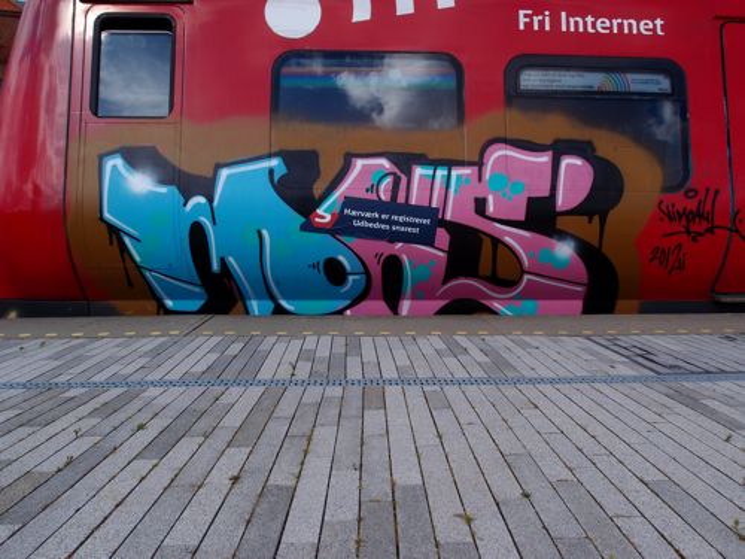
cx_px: 372
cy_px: 280
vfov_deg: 49.7
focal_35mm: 28
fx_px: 603
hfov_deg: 63.4
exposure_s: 1/800
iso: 100
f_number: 4
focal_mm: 6
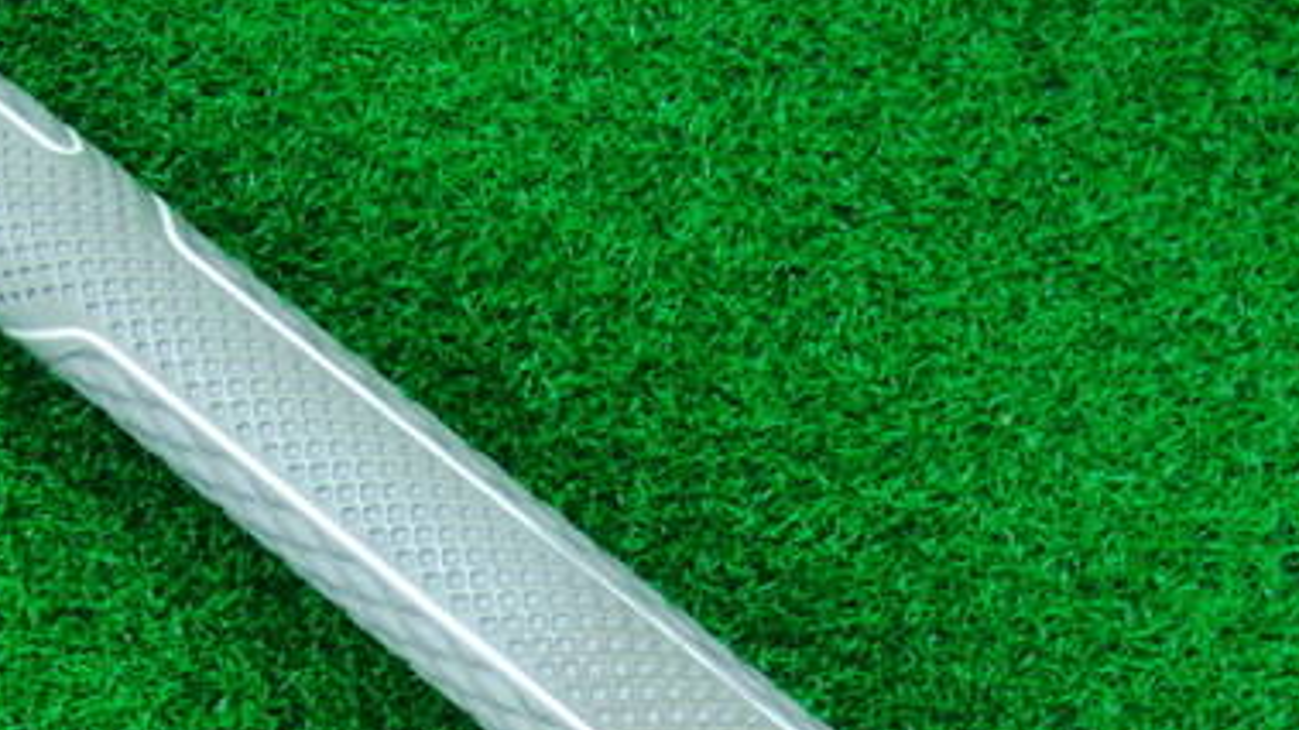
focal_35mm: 68
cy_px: 589
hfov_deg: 30.9
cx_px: 497
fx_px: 2342
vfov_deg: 17.6
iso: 400
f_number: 3.6
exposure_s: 1/40
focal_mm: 6.42
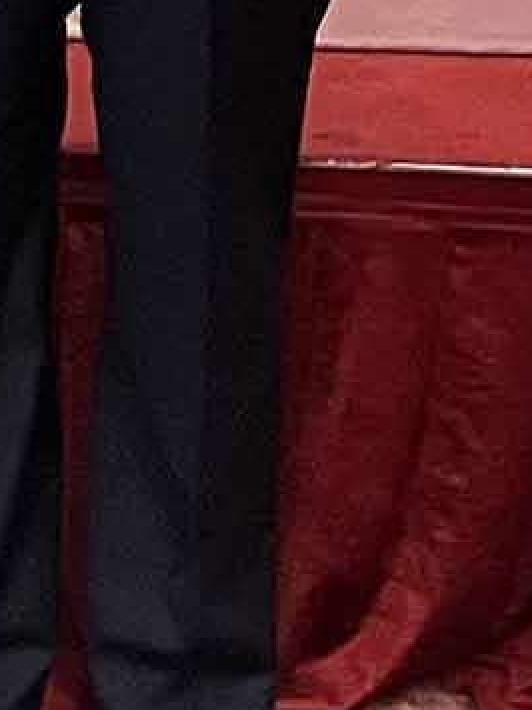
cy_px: -1442
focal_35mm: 227
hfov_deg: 6.5
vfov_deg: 7.6
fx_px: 4654
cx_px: 168
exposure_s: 1/33
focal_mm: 3.99
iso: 320
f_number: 1.8
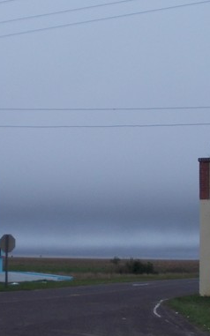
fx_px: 742
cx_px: 90
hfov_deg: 16.1
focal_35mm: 81
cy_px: 197
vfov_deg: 25.5
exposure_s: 1/320
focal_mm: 5.3
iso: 80
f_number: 6.2
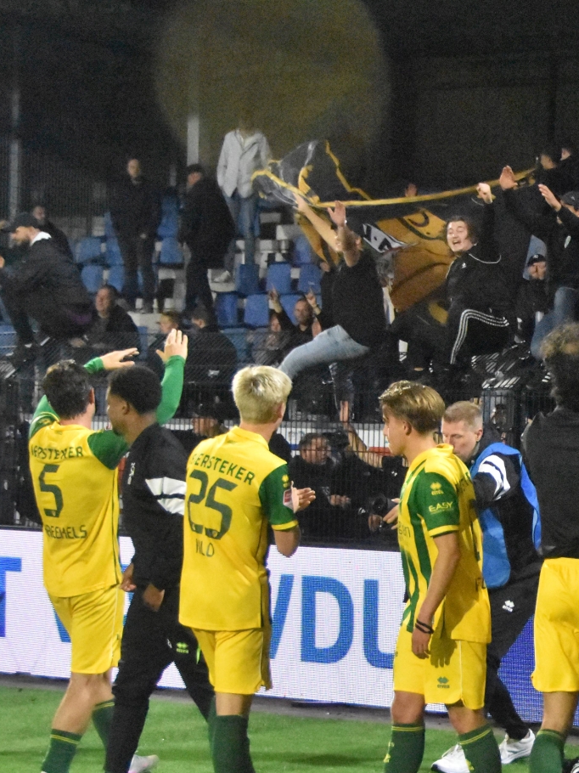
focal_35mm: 140
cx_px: 726
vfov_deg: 14.1
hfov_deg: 10.4
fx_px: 3124
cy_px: 449
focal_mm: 46
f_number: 4.5
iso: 12800
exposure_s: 1/800
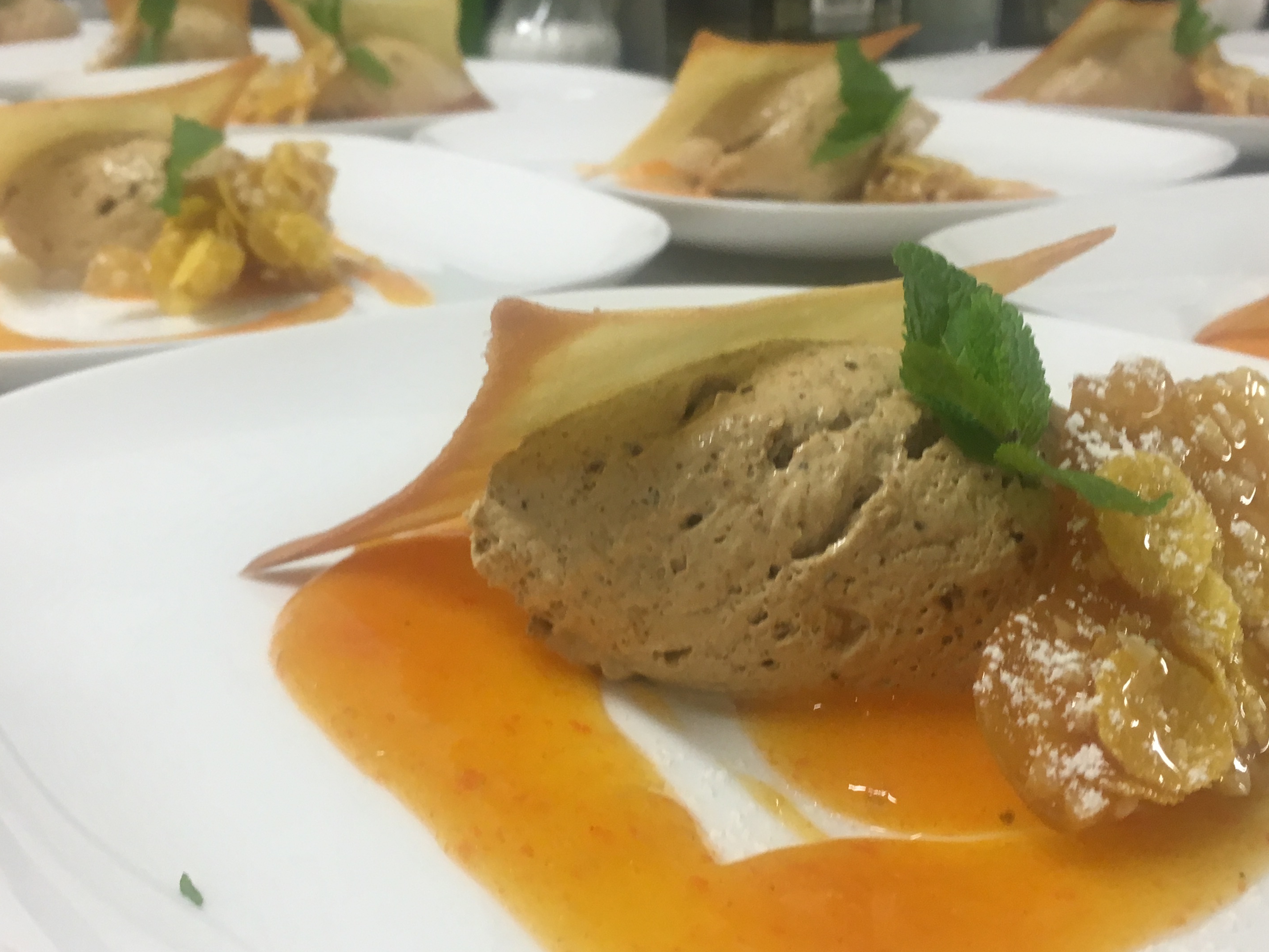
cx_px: 631
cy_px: 596
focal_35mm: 41
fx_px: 1503
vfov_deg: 34.9
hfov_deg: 45.8
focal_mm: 4.15
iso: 80
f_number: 2.2
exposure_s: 1/33
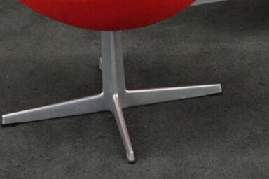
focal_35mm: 132
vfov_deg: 9.9
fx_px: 986
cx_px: 252
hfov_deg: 15.3
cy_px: -136
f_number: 4
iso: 12800
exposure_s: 1/160
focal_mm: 33
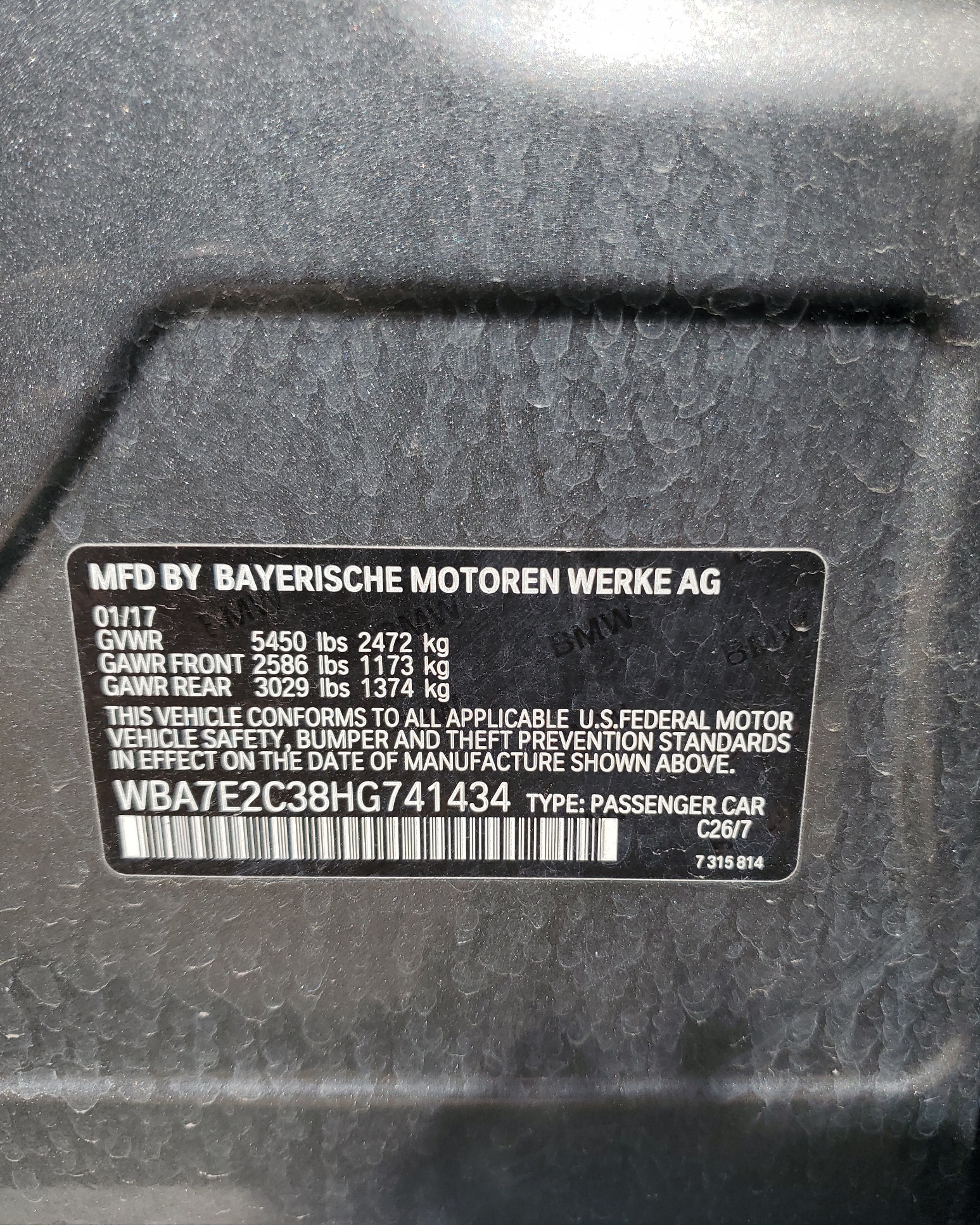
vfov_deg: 62.1
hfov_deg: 51.5
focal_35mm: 28
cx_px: 500
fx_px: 1015
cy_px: 673
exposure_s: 1/1250
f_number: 1.5
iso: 50
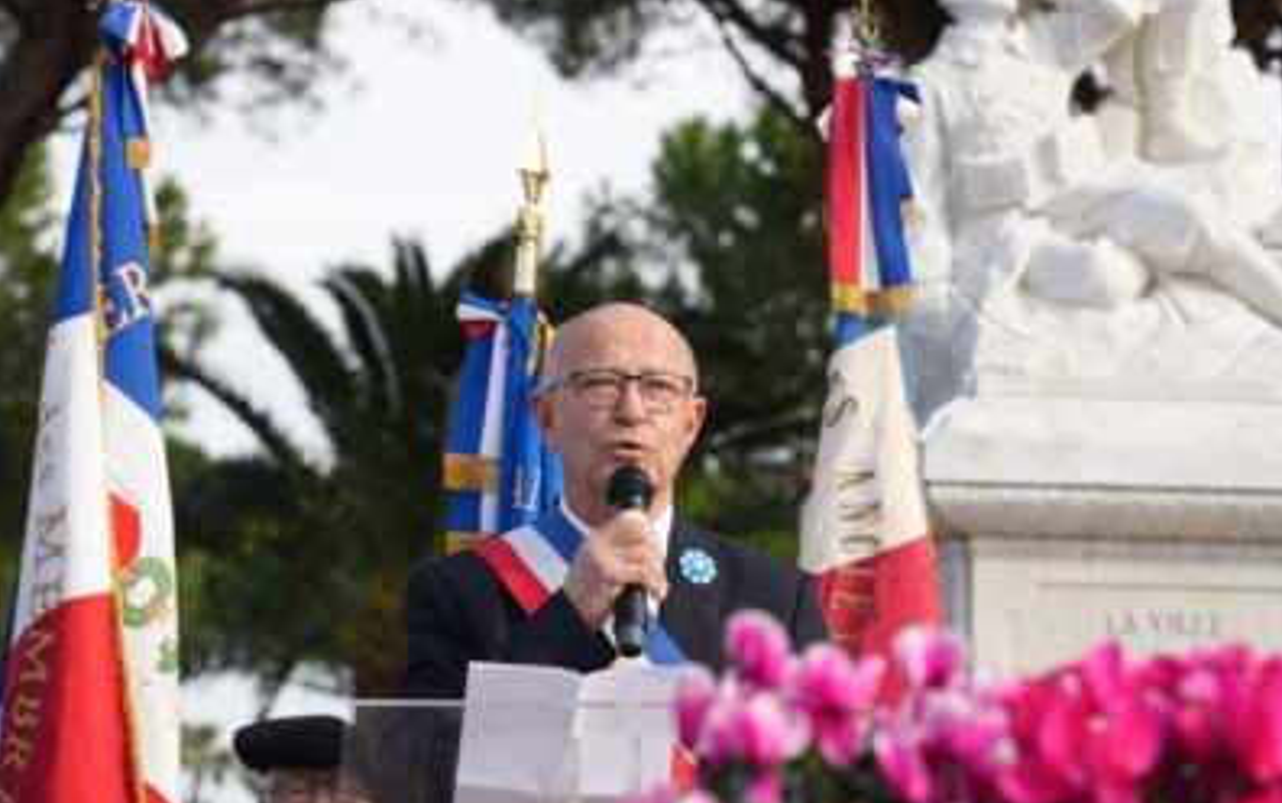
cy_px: 419
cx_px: 641
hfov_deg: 19.3
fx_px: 3776
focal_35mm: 108
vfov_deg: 12.1
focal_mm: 105
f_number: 5.6
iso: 100
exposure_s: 1/200
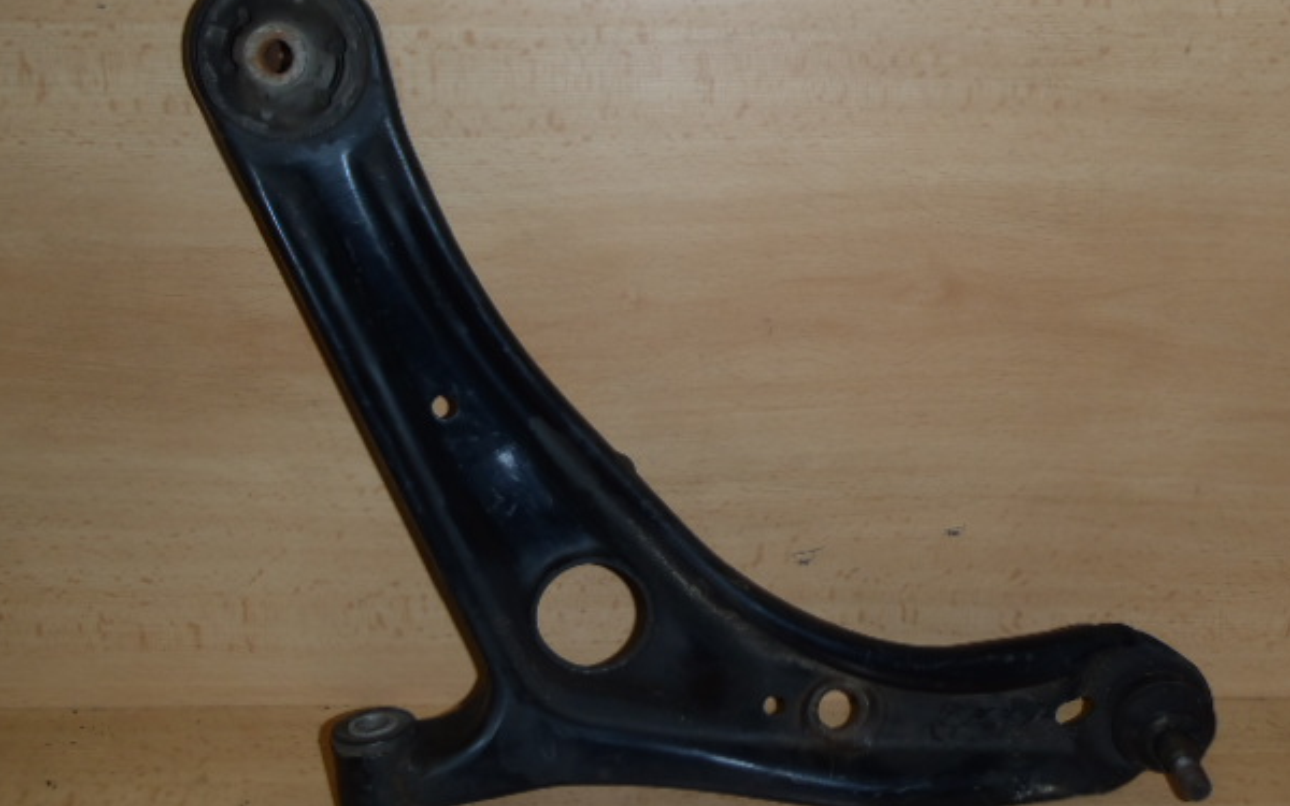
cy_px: 413
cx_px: 664
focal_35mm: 43
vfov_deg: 29.9
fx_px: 1512
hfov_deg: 46.2
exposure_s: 1/40
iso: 100
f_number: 4.6
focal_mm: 6.83
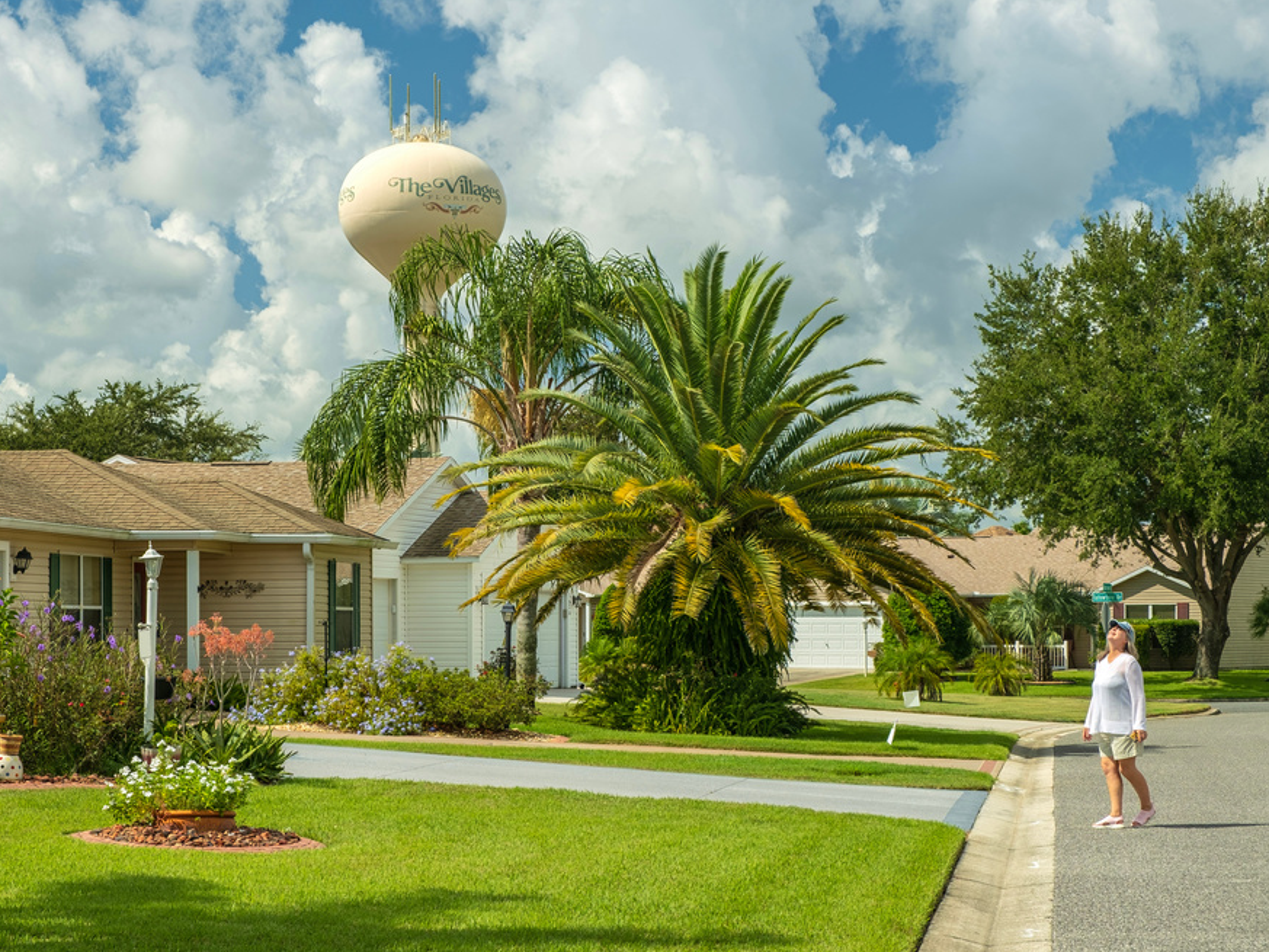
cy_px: 472
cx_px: 568
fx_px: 2786
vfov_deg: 19.4
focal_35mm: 76
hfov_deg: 25.6
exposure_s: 1/210
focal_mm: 46.3
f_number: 7.1
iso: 160
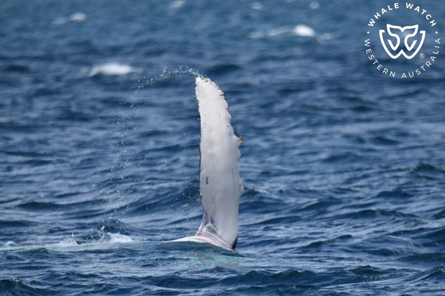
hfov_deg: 3.4
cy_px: 148
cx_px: 222
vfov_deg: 2.3
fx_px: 7415
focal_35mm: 600
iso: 1400
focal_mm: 600
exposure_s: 1/8000
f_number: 6.3
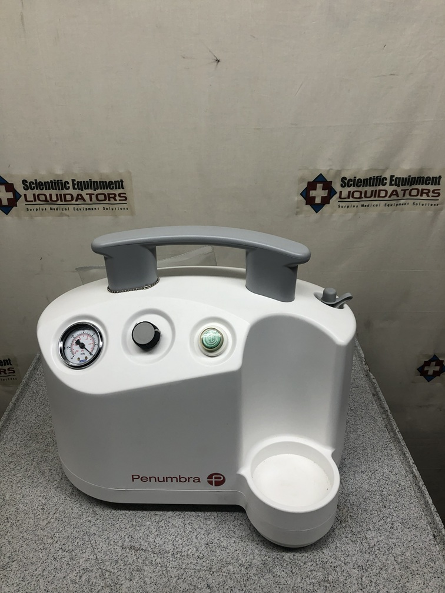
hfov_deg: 49.7
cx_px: 222
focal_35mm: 28
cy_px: 296
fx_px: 480
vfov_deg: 63.4
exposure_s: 1/120
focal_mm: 3.99
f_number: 1.8
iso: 40
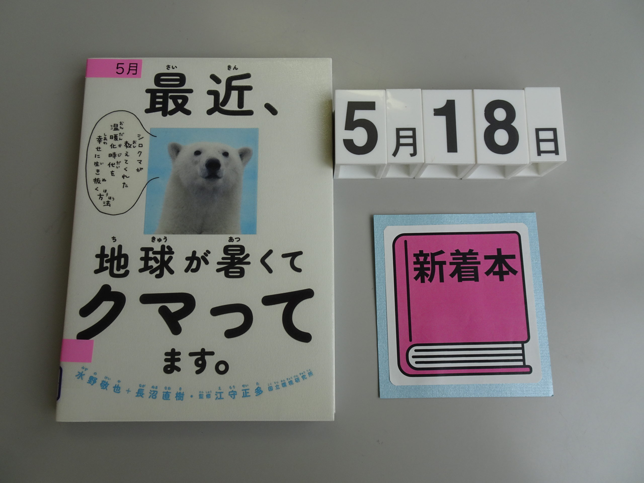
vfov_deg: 56.8
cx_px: 322
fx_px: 446
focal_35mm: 24
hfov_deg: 71.6
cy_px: 242
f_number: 3.5
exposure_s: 1/100
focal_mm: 4.1
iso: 80
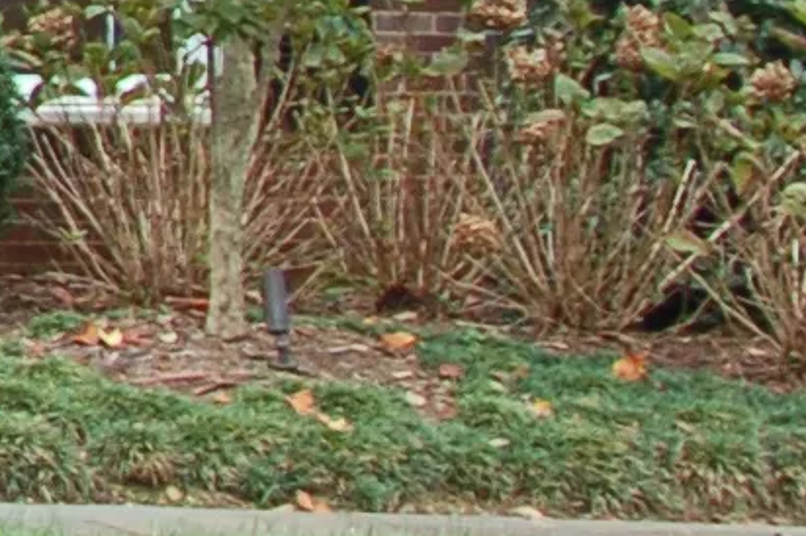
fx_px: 4407
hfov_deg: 8.5
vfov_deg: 6.7
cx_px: -1704
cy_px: -591
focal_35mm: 197
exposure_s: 1/125
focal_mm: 18
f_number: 5.6
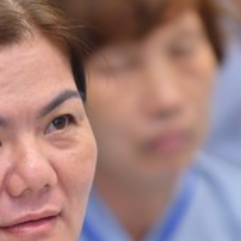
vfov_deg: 2.7
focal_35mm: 644
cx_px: -1
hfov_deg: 2.7
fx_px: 5073
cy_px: 229
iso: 800
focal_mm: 200
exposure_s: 1/80
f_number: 2.8
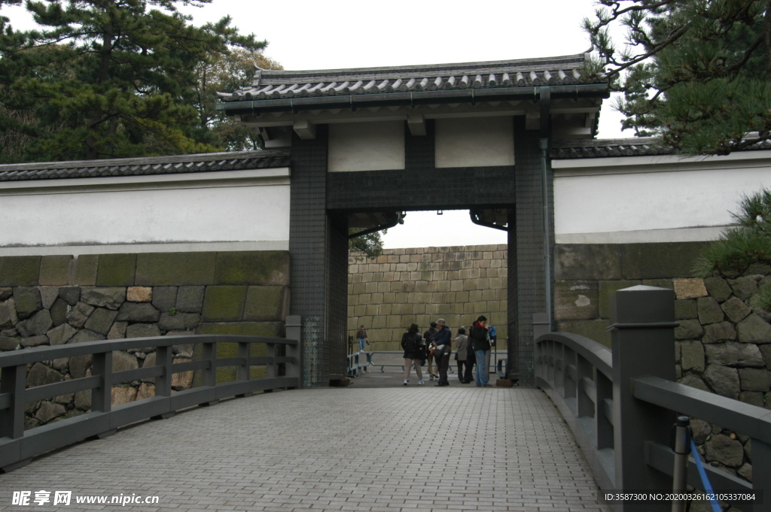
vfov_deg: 36.8
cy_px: 256
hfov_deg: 53.2
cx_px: 386
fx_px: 770
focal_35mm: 36
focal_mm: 24
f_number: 6.3
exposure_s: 1/160
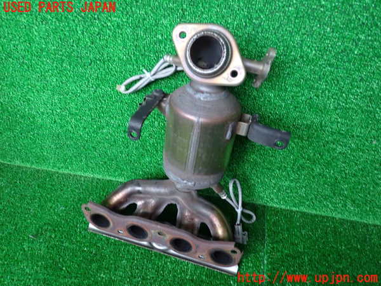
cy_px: 143
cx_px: 190
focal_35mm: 30
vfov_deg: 46.8
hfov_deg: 60.0
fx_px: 330
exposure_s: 1/25
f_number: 2.3
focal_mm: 5.4
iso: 800
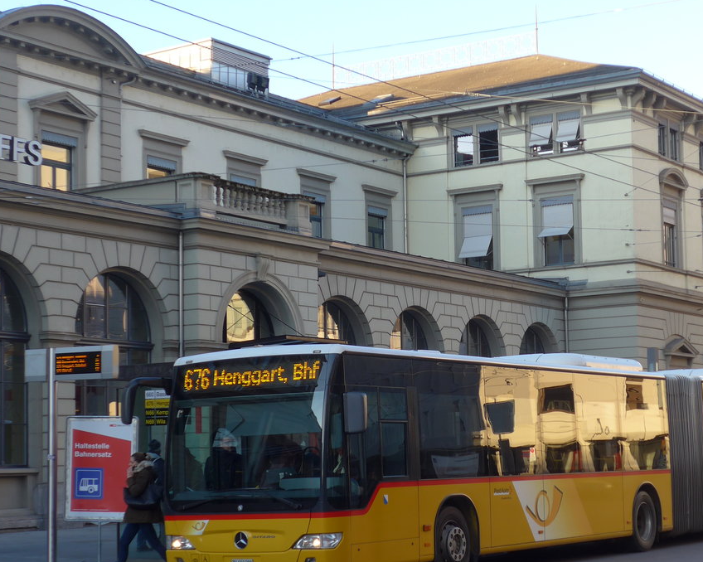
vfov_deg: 20.1
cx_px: 434
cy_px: 341
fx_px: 1581
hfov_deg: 25.0
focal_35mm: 76
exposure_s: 1/125
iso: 80
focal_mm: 11.3
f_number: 3.4
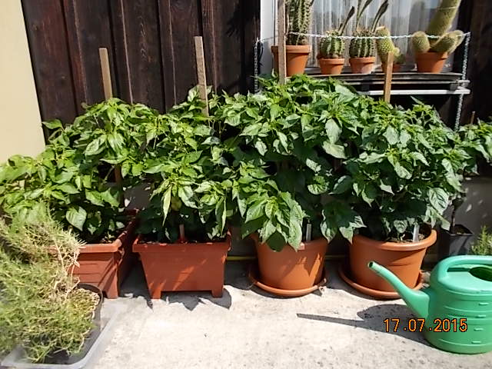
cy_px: 184
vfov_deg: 53.1
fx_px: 370
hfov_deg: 67.3
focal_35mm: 26
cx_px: 246
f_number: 3.2
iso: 80
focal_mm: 4.6
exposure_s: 1/500
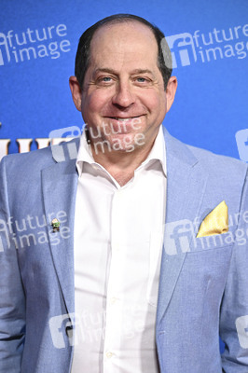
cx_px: 124
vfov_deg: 17.8
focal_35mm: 115
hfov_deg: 11.9
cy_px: 186
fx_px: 1190
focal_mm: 115
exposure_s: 1/250
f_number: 4.5
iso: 3200
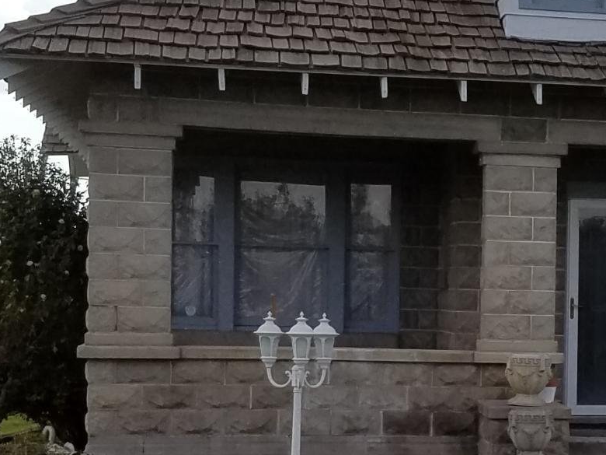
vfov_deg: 14.8
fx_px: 1751
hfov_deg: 19.0
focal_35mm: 100
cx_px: 627
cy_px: 311
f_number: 1.7
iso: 50
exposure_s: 1/2448
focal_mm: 4.2
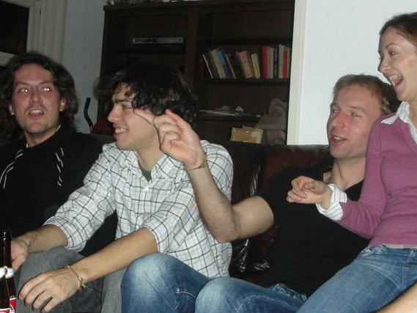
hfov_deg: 30.7
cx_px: 176
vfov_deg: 23.3
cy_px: 170
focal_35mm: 63
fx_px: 759
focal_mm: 5.8
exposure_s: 1/60.1
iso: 154
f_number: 3
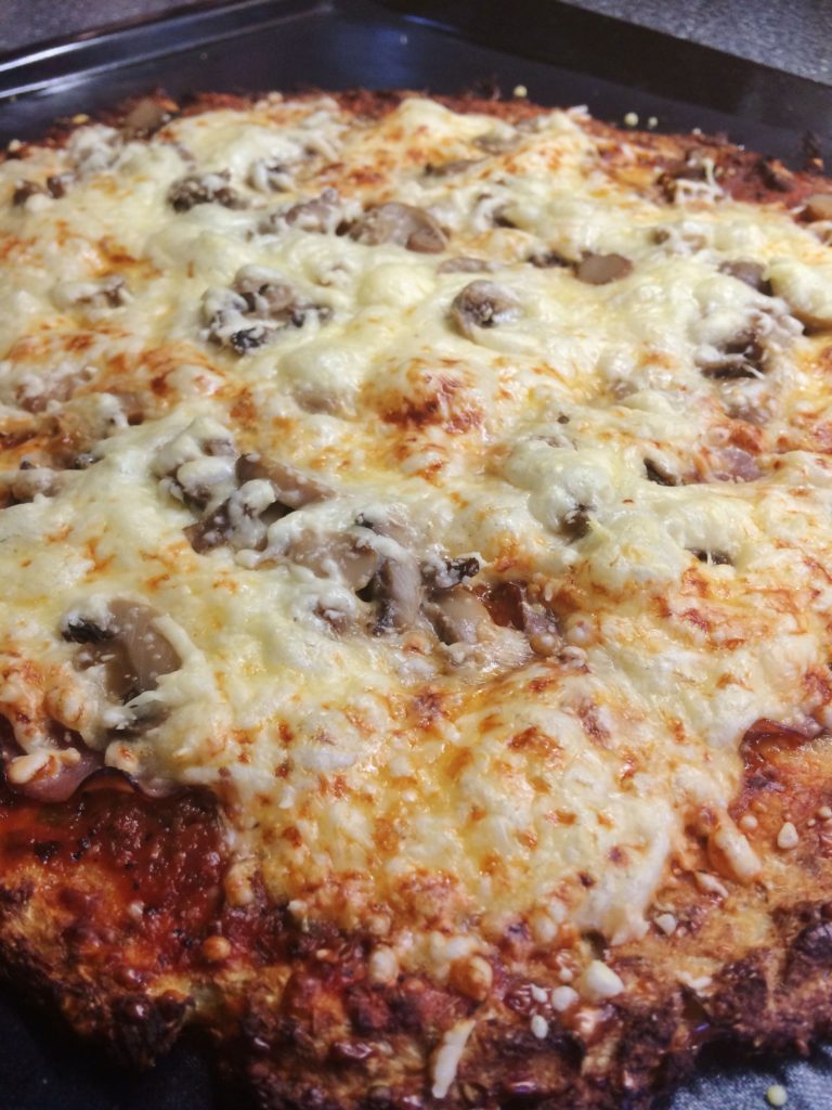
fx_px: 929
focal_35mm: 29
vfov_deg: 61.7
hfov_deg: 48.2
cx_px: 416
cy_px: 555
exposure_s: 1/33
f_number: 2.2
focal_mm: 4.15
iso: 40
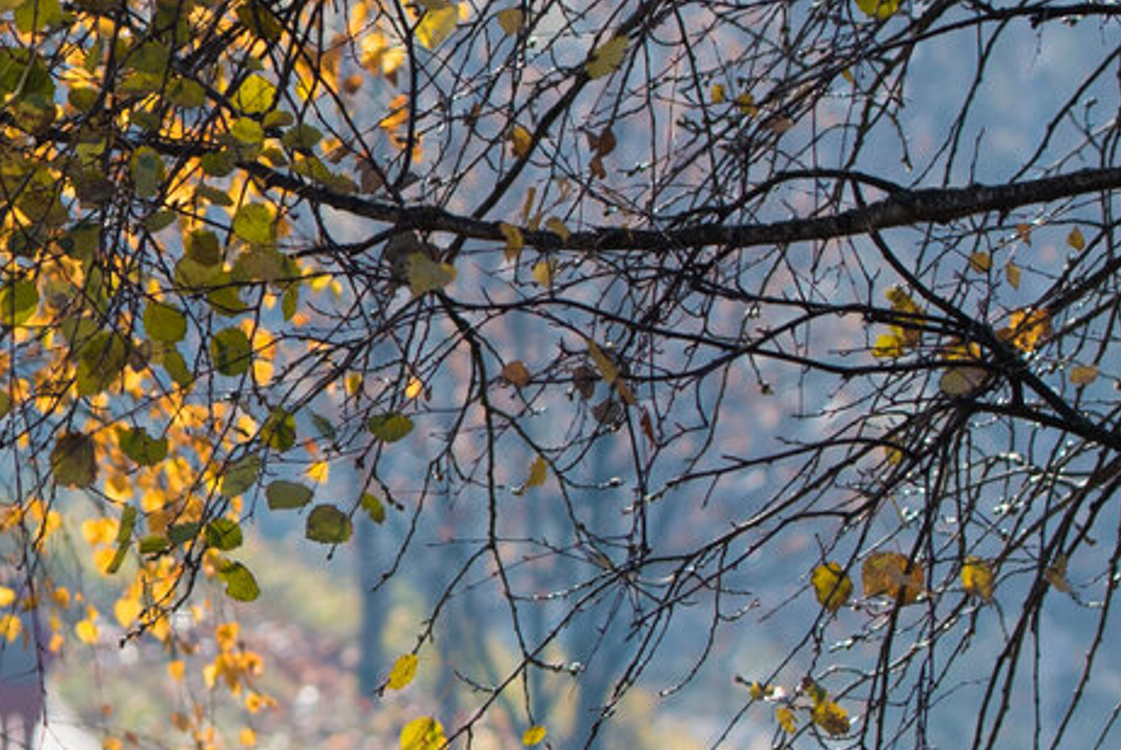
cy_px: 728
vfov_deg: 1.9
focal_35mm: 739
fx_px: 23033
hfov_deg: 2.8
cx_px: -223
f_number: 5.6
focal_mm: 150
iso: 200
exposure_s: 1/500
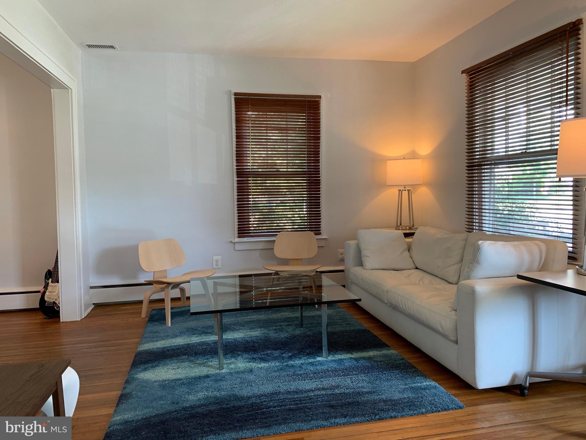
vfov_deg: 53.1
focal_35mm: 26
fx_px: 440
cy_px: 220
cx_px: 293
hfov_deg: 67.3
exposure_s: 1/59
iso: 100
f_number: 1.8
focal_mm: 4.25
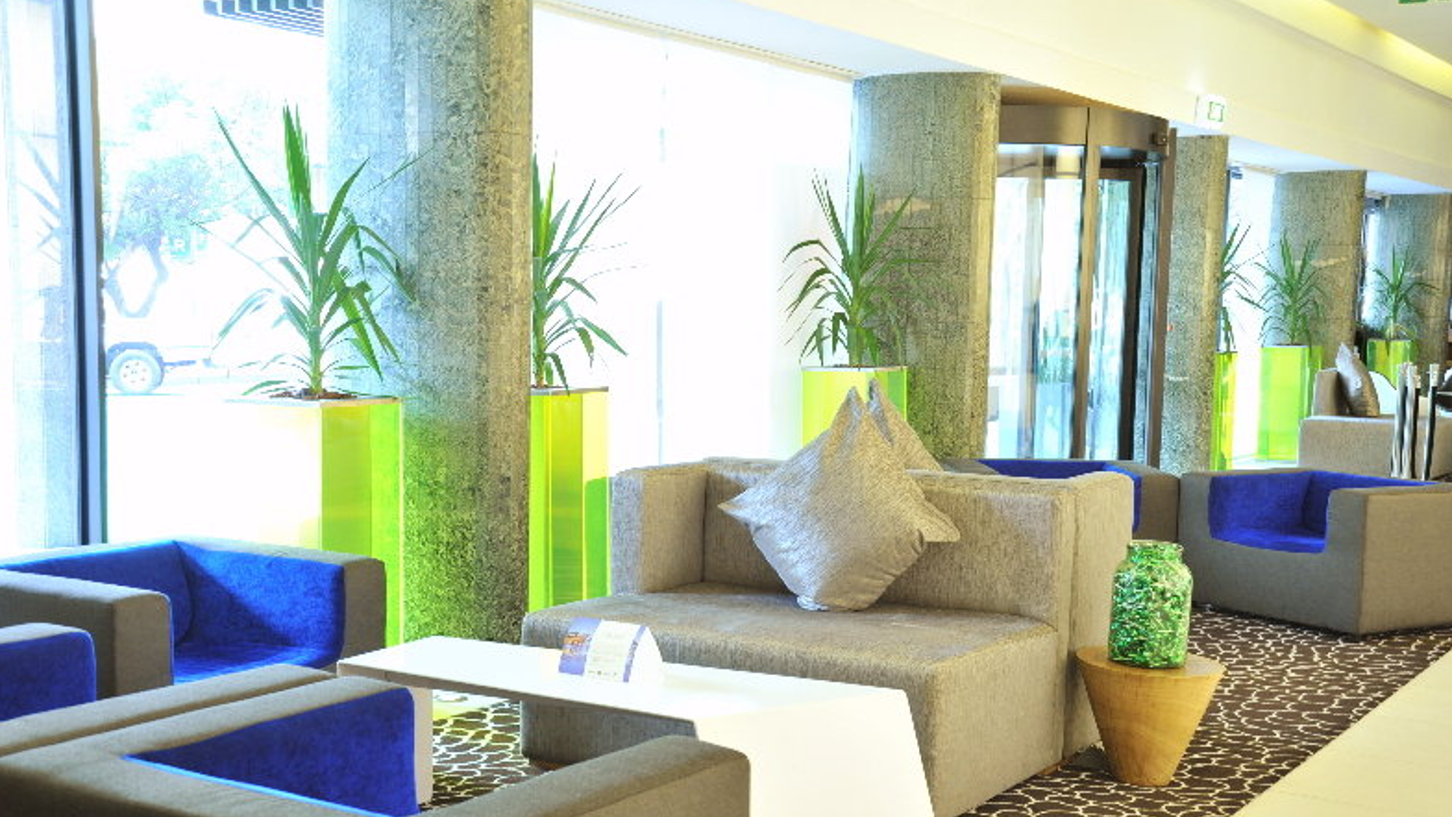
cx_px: 718
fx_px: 1848
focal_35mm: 48
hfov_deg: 42.9
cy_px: 468
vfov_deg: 24.9
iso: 1000
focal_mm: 45
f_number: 7.1
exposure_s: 1/13
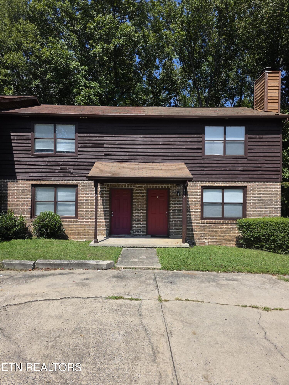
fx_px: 256
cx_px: 144
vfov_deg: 73.9
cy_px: 192
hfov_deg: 58.9
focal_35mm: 23
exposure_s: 1/5608
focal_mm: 6.3
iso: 80
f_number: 1.7
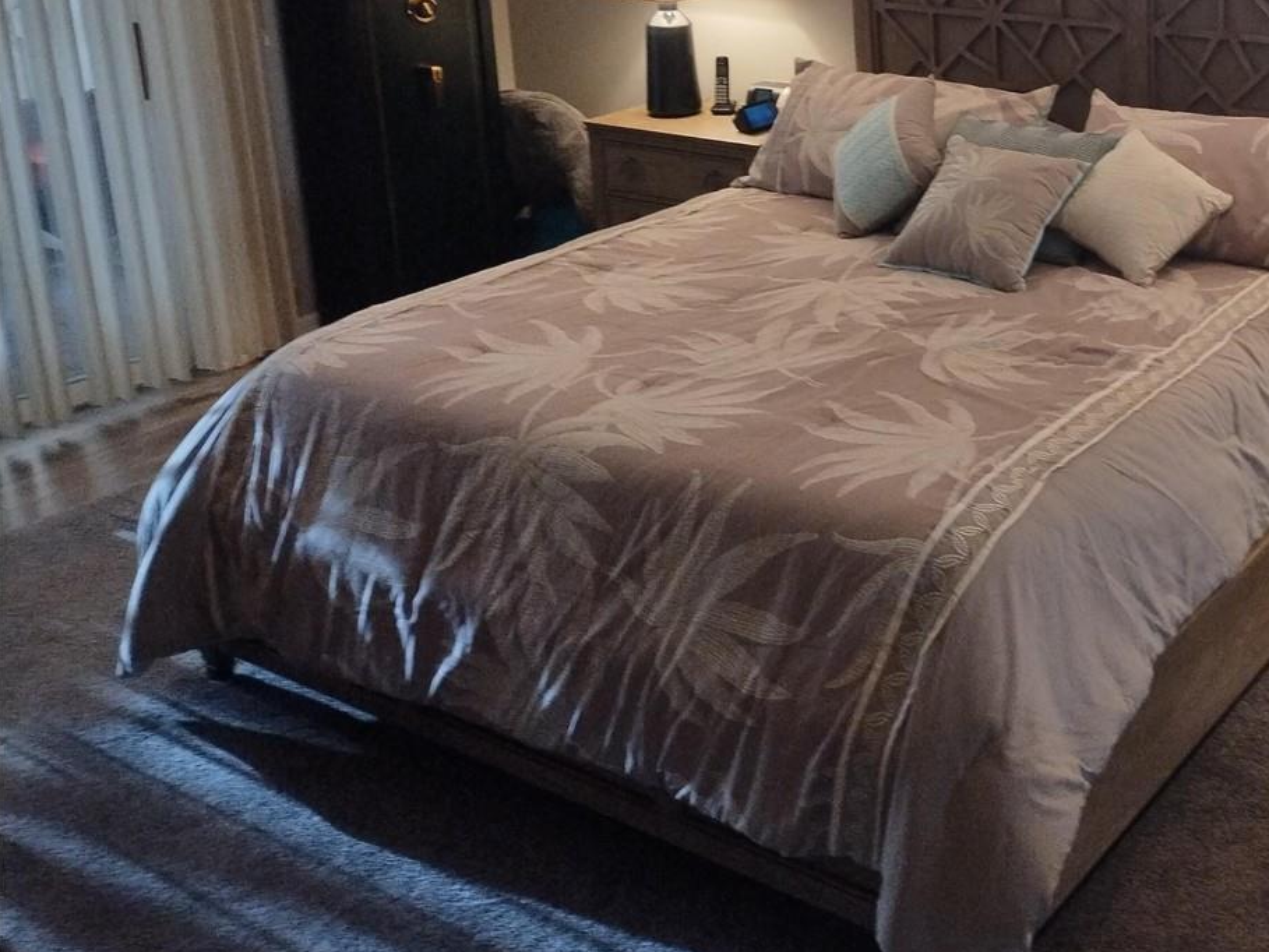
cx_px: 1113
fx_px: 1613
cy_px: 142
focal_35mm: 44
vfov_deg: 31.7
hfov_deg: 40.1
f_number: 1.7
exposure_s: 1/40
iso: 151
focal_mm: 4.71
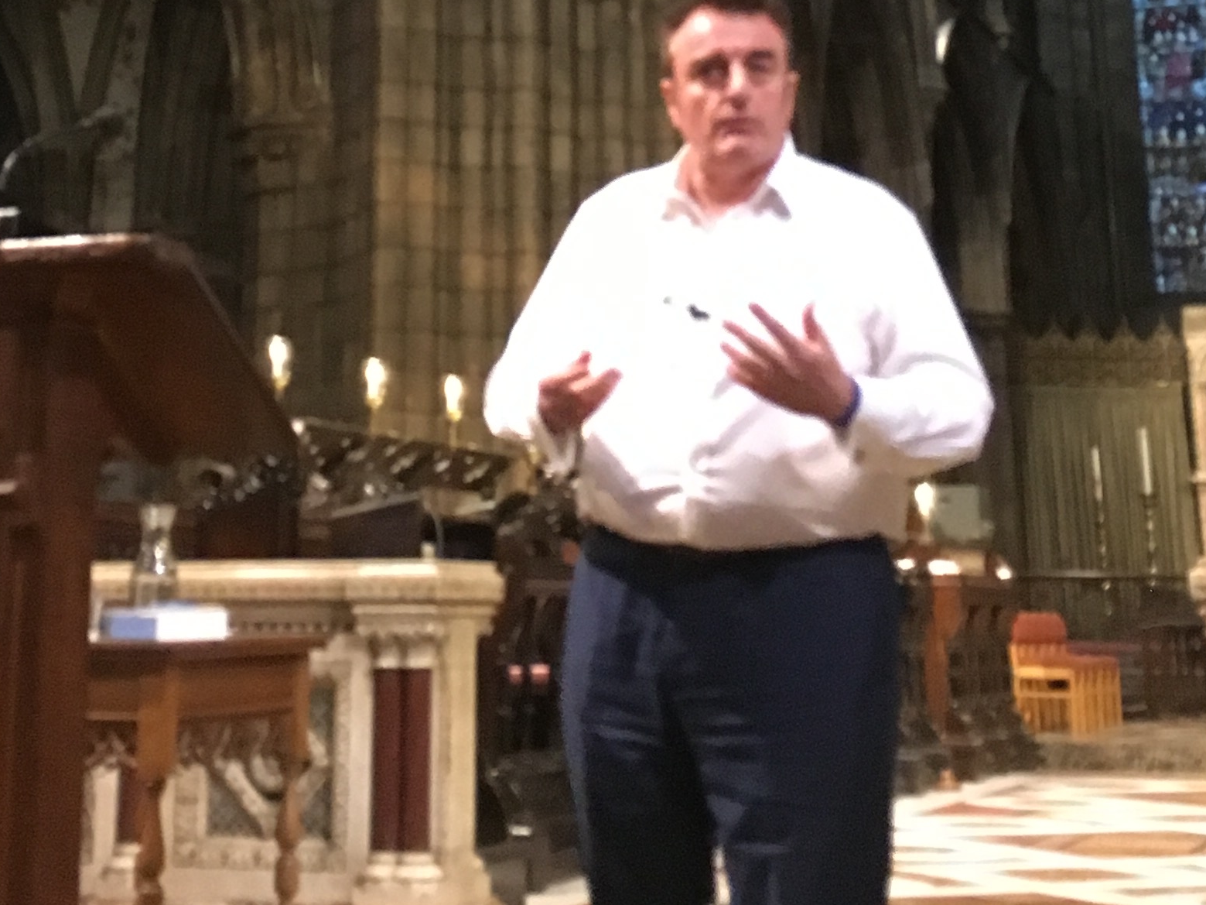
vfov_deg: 18.2
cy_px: -287
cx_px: 528
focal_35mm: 75
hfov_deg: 26.0
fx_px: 2613
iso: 250
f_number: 2.2
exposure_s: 1/17
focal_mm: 4.15
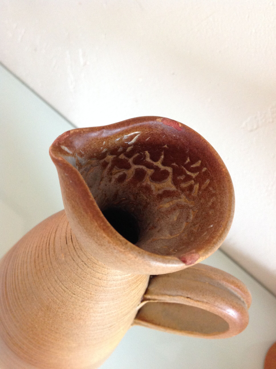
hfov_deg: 40.6
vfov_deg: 52.7
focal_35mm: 35
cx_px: 138
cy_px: 184
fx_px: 373
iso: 250
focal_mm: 4.28
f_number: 2.4
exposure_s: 1/15
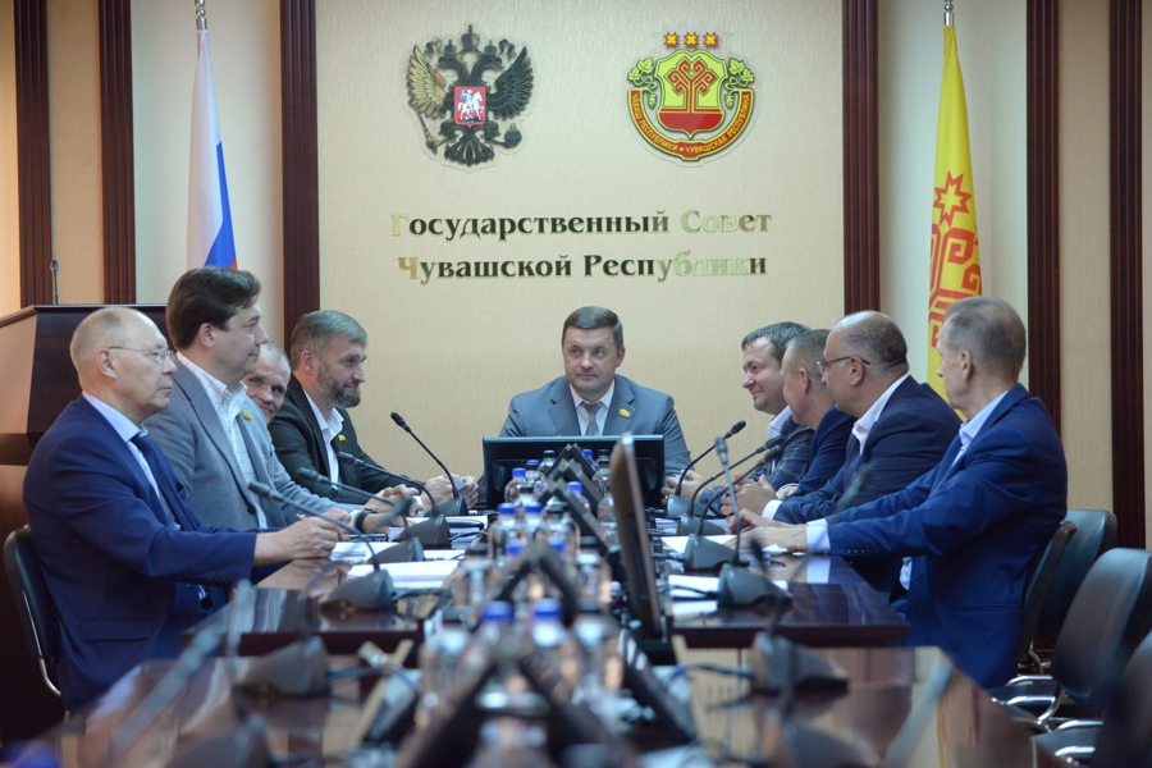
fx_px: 4320
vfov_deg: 10.2
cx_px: 576
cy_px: 384
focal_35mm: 135
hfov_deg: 15.2
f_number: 5
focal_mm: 135
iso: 5000
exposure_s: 1/250
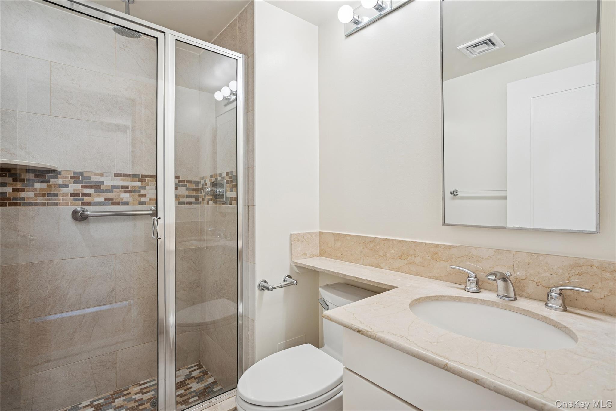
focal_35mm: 17
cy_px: 206
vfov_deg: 70.4
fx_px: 291
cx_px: 308
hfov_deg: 93.3
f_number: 8
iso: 100
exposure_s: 1/5
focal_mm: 17
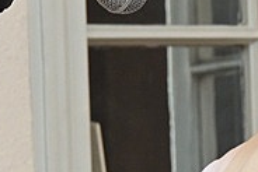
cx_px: 318
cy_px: 192
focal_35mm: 474
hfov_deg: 4.3
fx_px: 3400
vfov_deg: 2.9
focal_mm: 97
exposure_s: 1/40
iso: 1250
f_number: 7.1
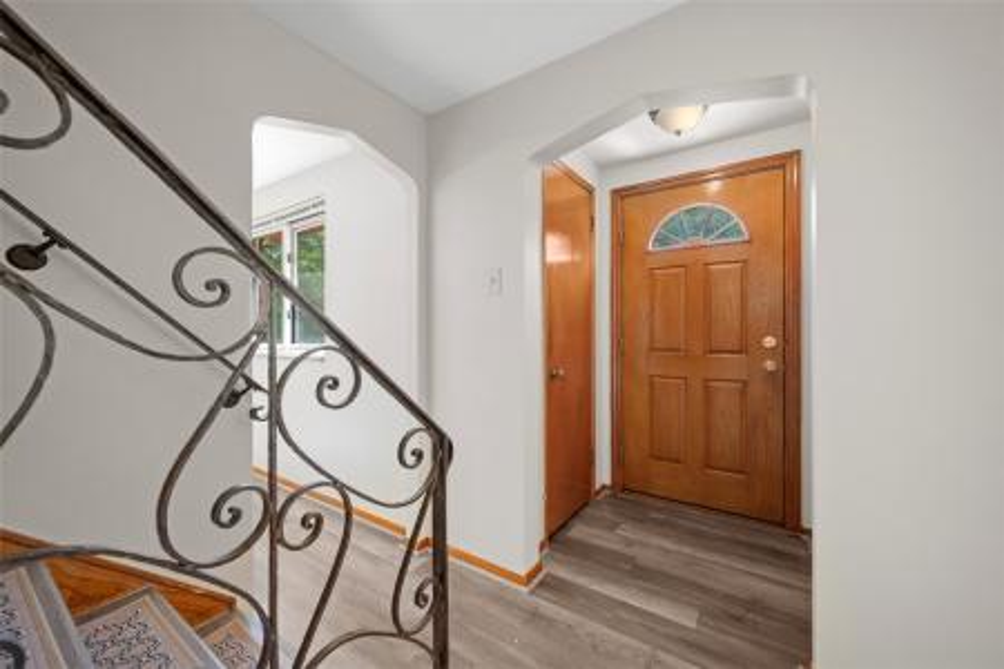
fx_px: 390
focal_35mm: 14
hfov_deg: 104.3
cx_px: 502
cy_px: 334
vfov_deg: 81.2
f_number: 8
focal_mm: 14
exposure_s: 1/8
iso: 400
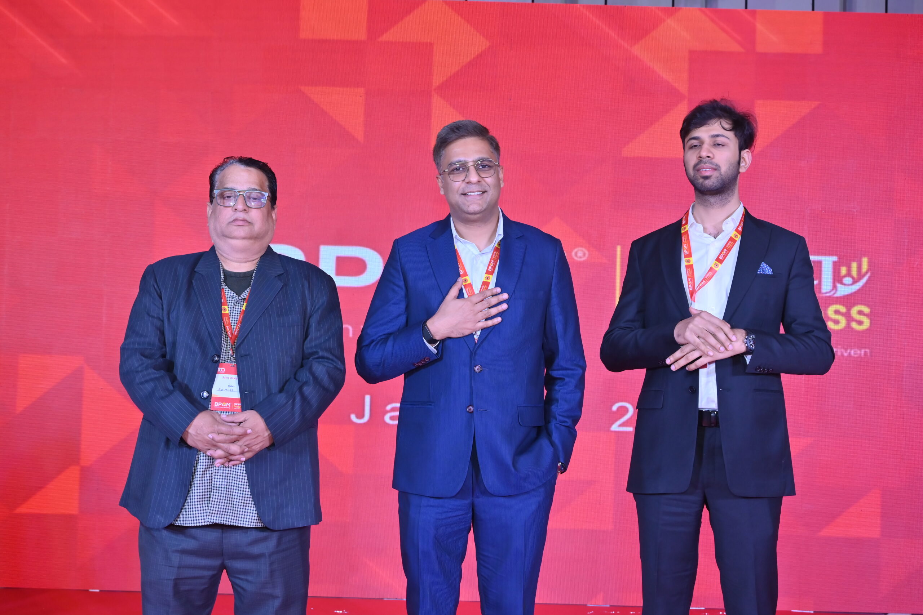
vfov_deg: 28.1
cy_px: 308
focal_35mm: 48
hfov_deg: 41.1
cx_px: 462
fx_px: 1231
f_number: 5.6
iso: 1000
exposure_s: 1/200
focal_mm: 48
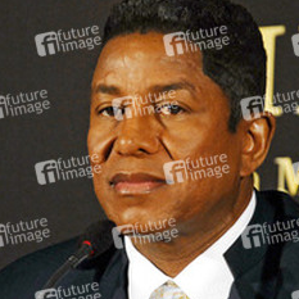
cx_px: 160
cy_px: 137
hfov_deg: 4.2
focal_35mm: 418
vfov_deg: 4.2
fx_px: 4085
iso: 500
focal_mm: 170
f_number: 5.3
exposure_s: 1/30
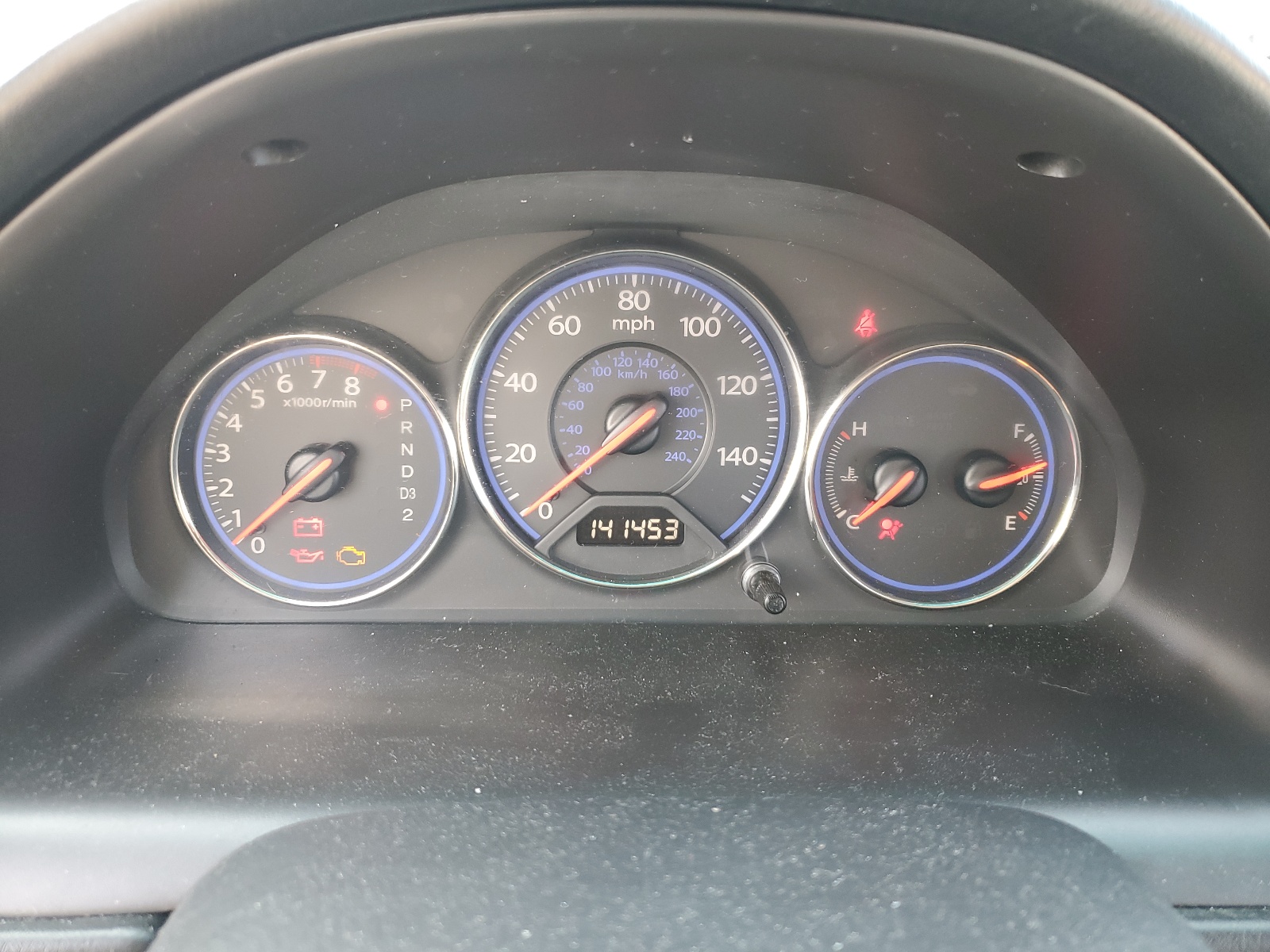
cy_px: 476
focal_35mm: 26
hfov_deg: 67.3
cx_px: 635
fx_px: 954
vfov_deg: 53.1
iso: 65
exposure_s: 1/60.2
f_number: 1.5
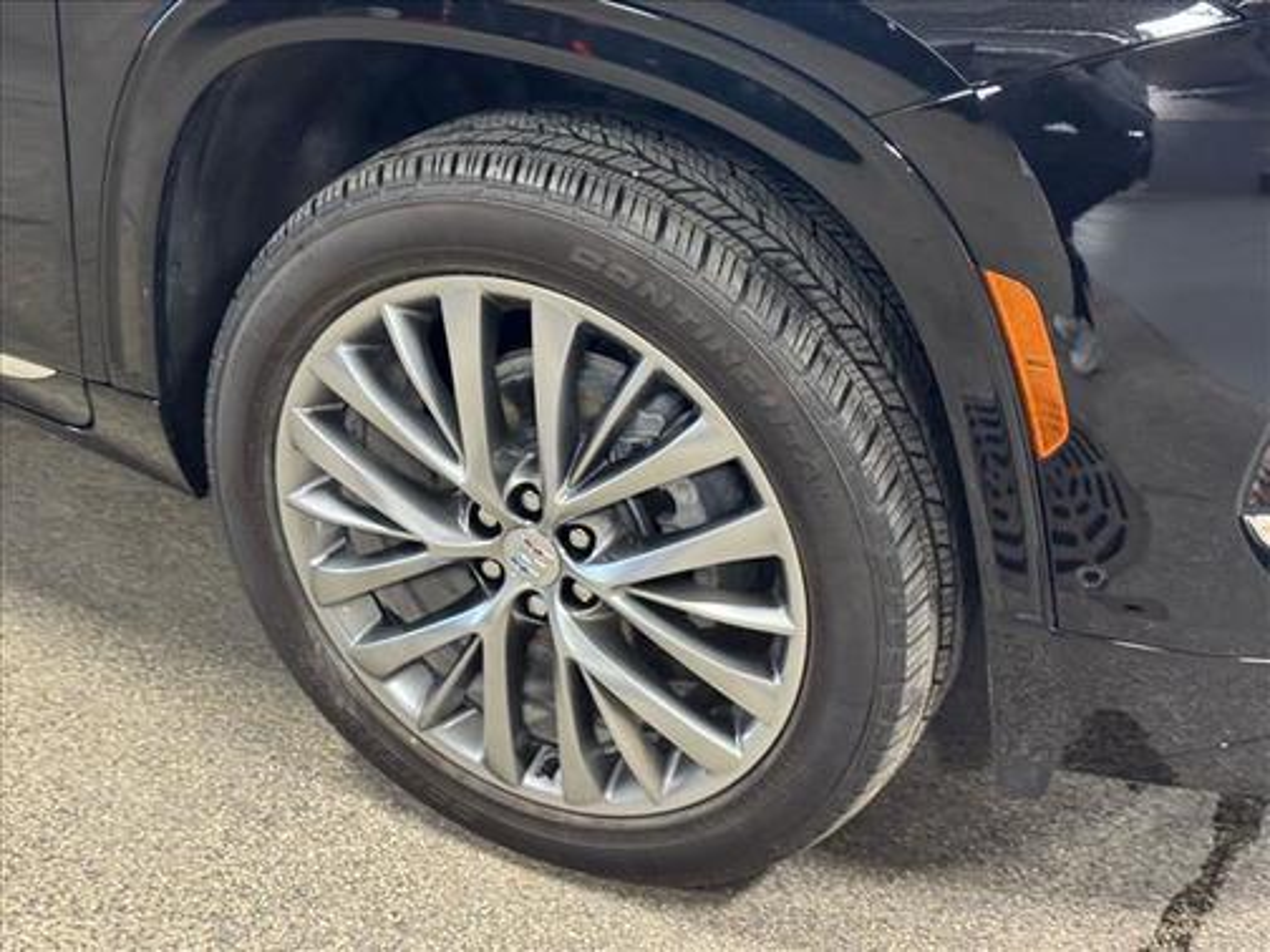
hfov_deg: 39.7
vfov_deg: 30.3
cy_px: 476
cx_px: 635
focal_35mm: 48
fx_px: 1761
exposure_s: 1/40
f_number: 1.78
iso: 400
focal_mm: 6.76
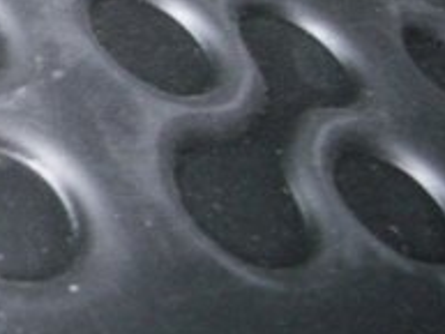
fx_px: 1492
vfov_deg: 12.4
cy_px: -81
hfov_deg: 15.2
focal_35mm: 116
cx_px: -288
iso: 160
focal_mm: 5.86
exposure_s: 1/2.5
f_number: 2.8
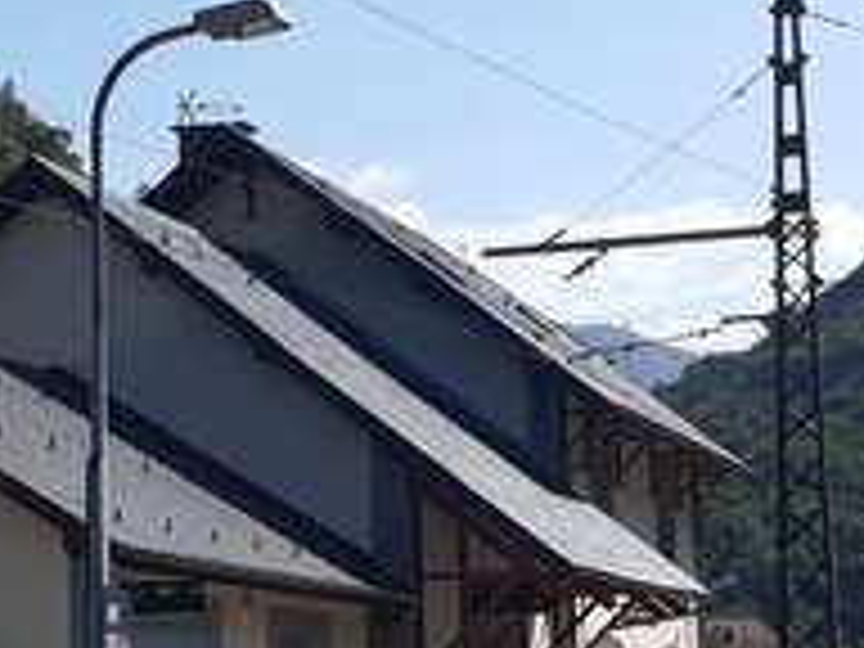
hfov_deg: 18.9
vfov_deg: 14.2
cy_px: 410
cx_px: 536
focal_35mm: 104
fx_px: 2596
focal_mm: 3.92
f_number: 1.7
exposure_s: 1/2392
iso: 40
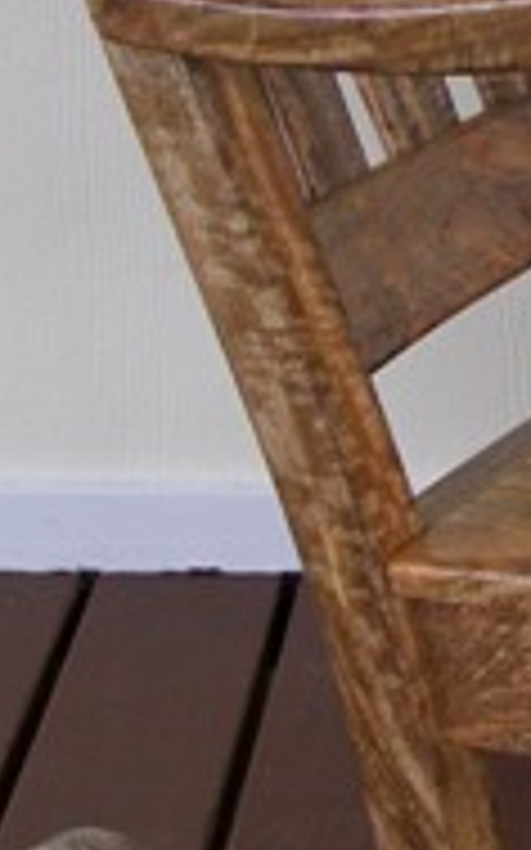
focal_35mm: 129
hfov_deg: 9.9
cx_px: 706
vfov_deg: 16.2
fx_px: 2989
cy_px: 283
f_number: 2.7
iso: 64
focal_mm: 6
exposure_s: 1/200
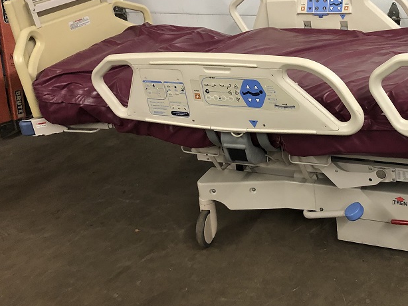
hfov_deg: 39.4
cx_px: 333
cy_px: 87
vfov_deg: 31.1
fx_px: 542
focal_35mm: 46
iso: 100
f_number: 1.8
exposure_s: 1/13
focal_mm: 3.99
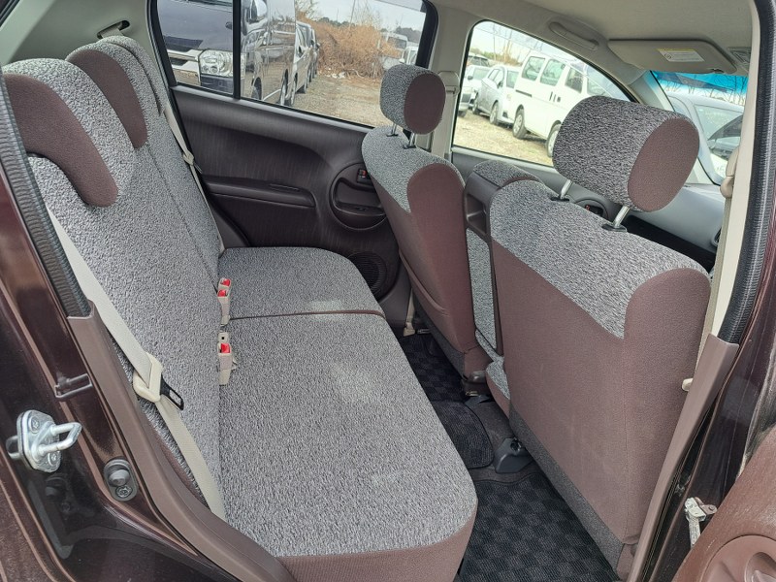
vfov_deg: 56.8
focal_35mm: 24
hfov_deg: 71.6
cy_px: 291
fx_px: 538
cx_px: 388
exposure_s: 1/100
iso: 50
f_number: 1.8
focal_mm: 5.23
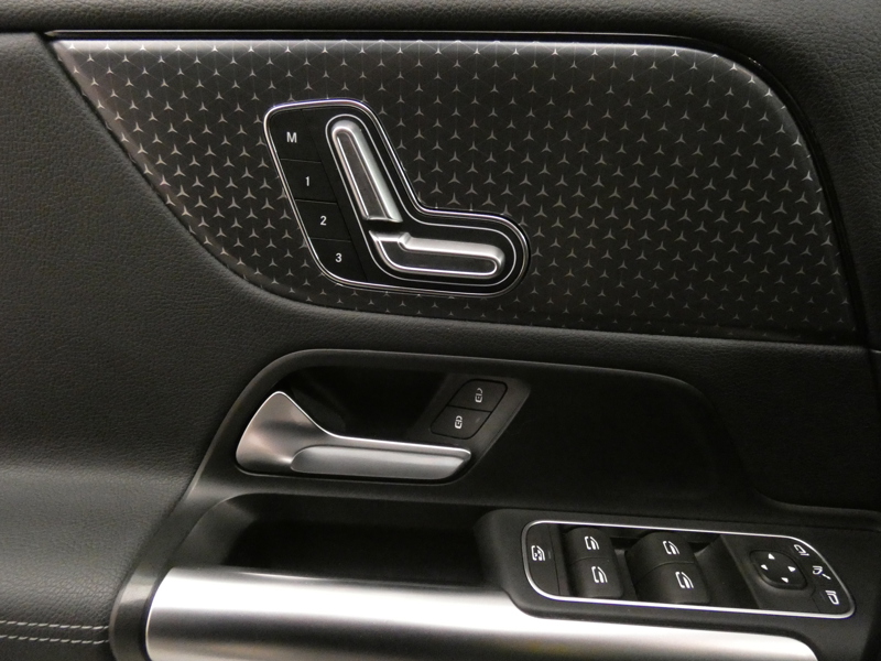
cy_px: 330
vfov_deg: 66.0
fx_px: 509
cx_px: 440
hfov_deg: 81.7
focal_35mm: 20
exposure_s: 1/25
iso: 1600
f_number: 2.8
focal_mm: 3.6
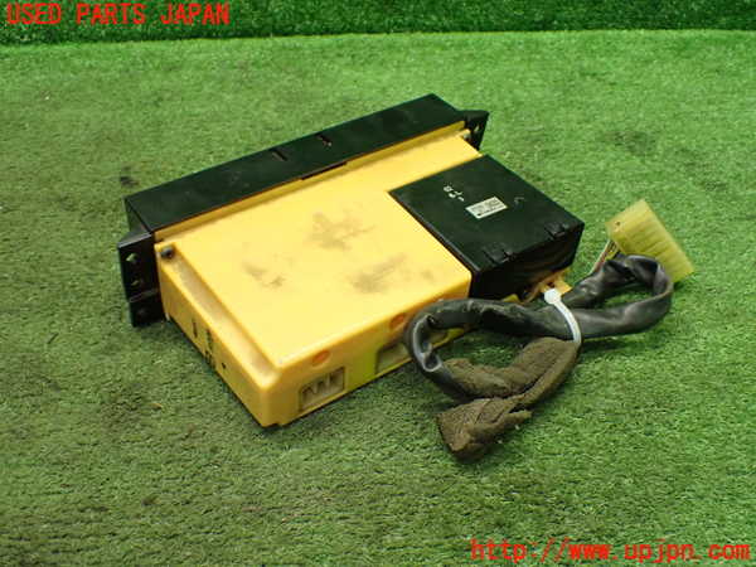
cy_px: 284
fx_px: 830
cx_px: 378
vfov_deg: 37.7
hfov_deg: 49.0
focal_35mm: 38
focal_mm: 6.83
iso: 800
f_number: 2.7
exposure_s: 1/100
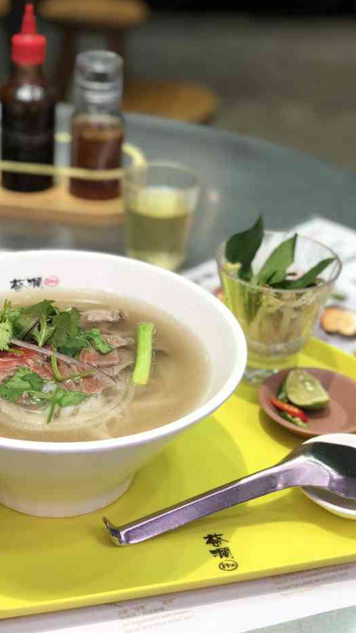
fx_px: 956
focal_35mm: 57
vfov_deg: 36.6
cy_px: 316
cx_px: 128
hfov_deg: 21.0
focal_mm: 6
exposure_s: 1/100
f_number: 2.4
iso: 25
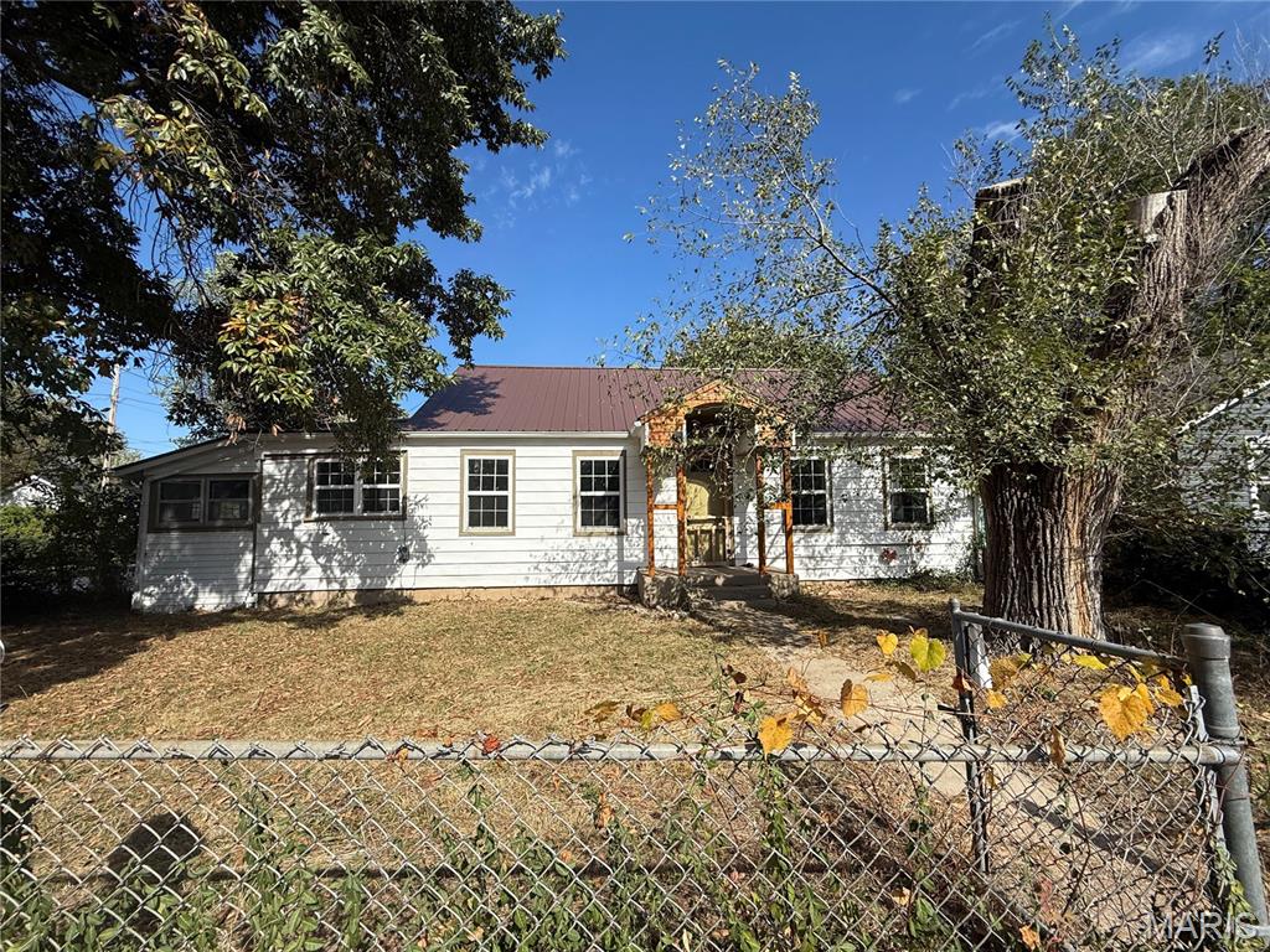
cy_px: 476
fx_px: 514
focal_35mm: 14
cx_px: 635
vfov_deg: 85.7
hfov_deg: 102.1
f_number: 2.2
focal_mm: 2.22
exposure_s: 1/2092
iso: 50
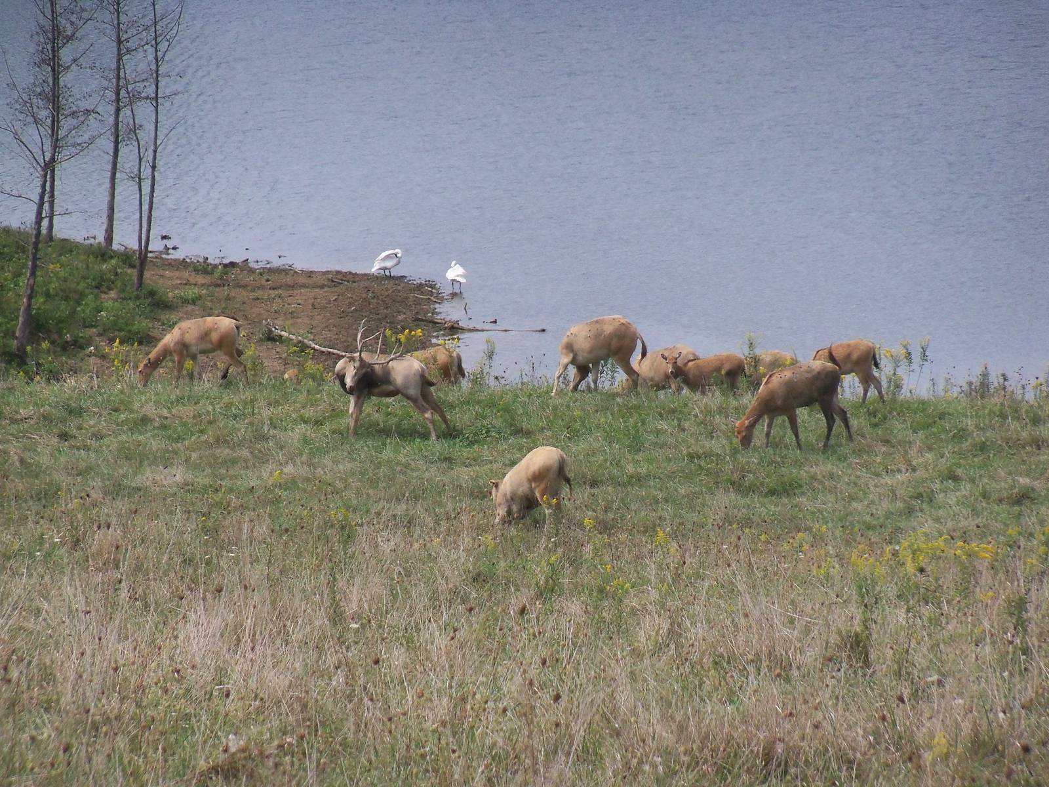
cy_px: 394
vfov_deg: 5.2
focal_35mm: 286
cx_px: 524
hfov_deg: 6.9
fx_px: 8667
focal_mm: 50.6
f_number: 4.5
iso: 200
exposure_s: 1/1250
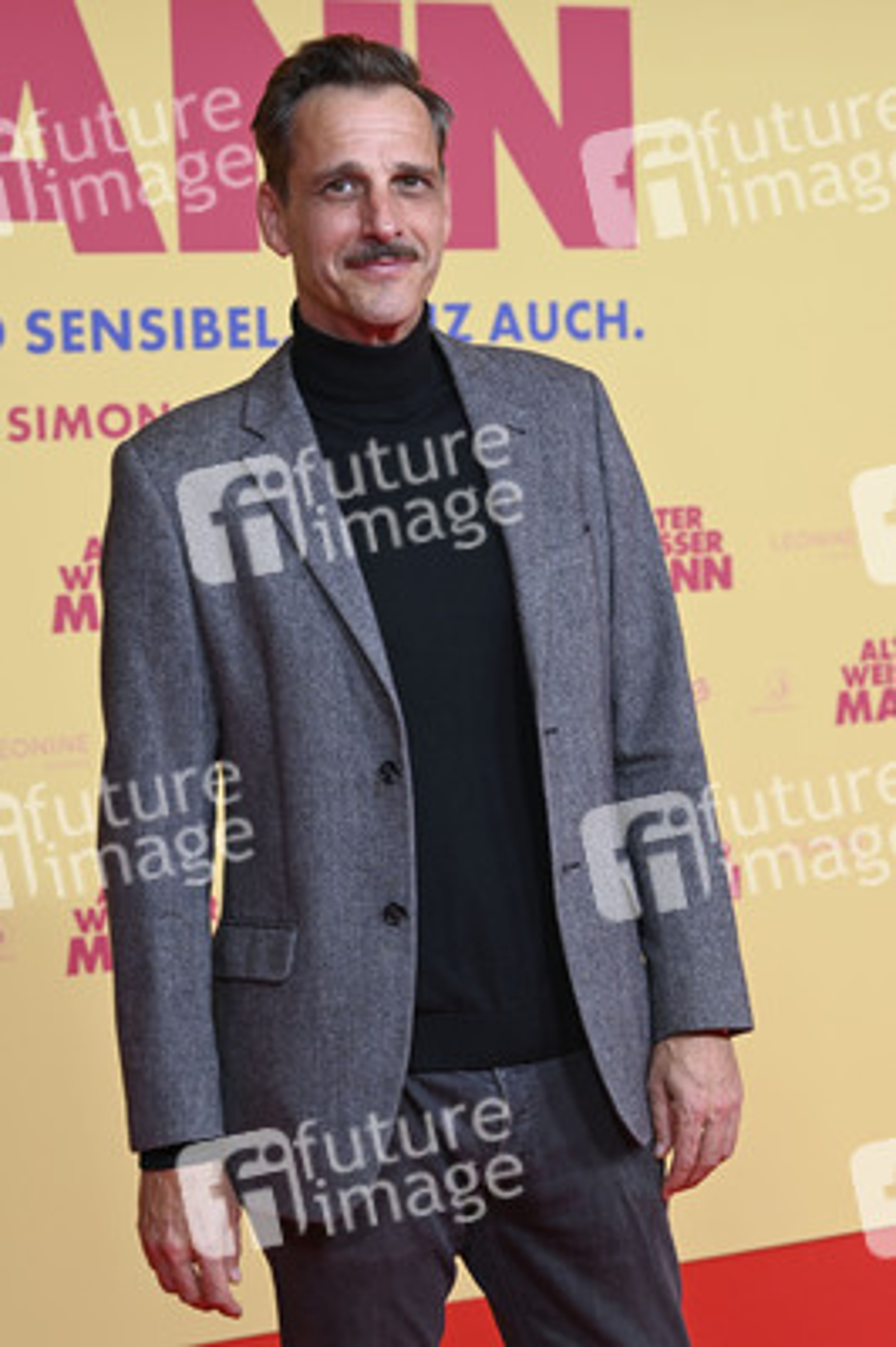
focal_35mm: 70
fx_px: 2618
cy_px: 674
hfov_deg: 19.4
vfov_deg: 28.9
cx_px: 448
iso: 400
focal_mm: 70
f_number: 5.6
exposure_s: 1/160
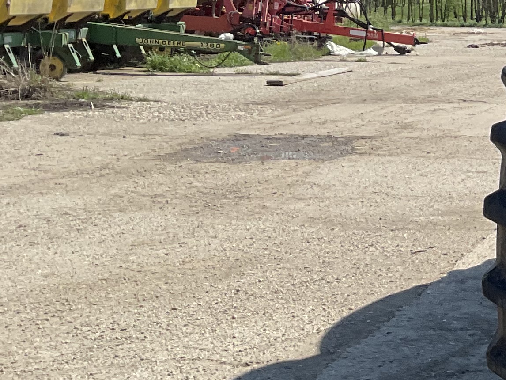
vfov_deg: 14.3
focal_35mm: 102
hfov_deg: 16.8
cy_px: 4
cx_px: 833
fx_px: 1491
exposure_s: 1/2320
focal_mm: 3
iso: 16
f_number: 1.8
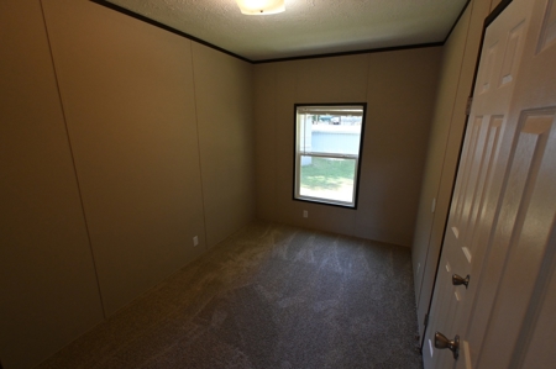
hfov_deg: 100.5
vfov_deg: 77.2
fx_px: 231
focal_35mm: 15
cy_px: 184
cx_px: 278
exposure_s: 1/125
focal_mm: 10
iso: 900
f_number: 4.5
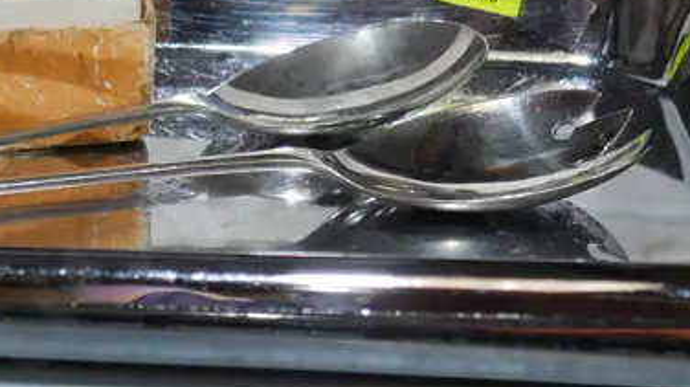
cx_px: 44
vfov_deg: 12.7
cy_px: 311
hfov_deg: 21.9
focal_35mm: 95
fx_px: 1737
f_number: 3.6
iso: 200
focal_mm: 16
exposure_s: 1/60
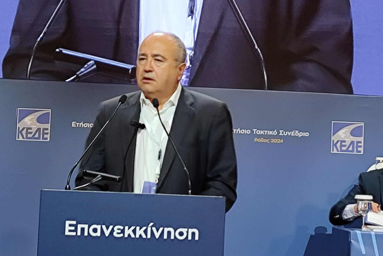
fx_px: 596
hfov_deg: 35.6
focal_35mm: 56
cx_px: 198
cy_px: 67
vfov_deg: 24.0
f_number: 1.89
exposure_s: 1/100
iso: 196
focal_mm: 5.89
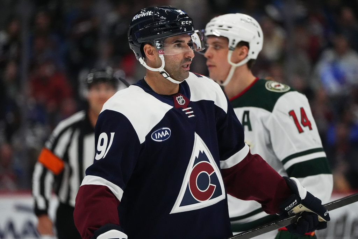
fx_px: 4973
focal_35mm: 500
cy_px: 120
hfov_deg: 4.1
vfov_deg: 2.8
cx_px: 179
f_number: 6.7
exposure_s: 1/2000
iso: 8000
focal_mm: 500
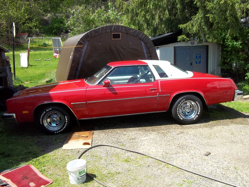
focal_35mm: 32
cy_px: 94
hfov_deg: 56.8
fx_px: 230
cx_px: 124
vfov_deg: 44.2
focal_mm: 5.7
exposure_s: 1/200
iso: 80
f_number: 5.5
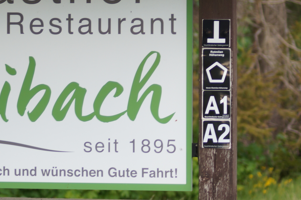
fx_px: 2097
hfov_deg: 8.2
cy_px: 36
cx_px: 14
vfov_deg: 5.5
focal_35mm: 251
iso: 100
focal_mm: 70
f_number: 4
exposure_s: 1/80
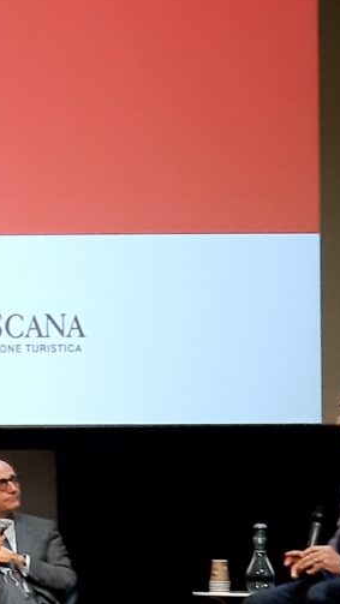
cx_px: -443
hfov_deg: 9.4
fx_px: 1875
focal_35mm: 117
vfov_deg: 18.1
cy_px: 489
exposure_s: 1/50
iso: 250
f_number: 1.7
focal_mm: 3.93
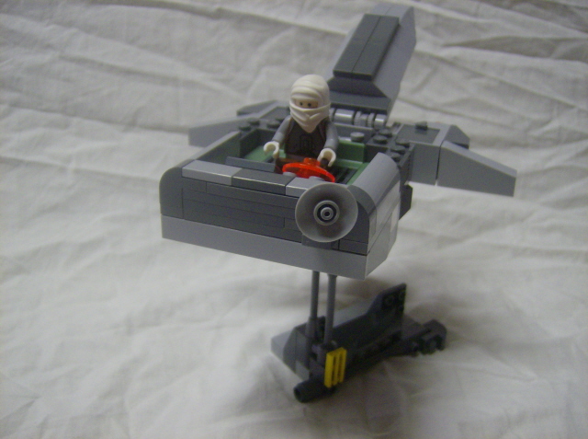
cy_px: 220
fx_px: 610
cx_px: 294
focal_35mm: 36
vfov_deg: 39.5
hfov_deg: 51.5
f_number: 2.8
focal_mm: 6
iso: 200
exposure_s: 1/27.5
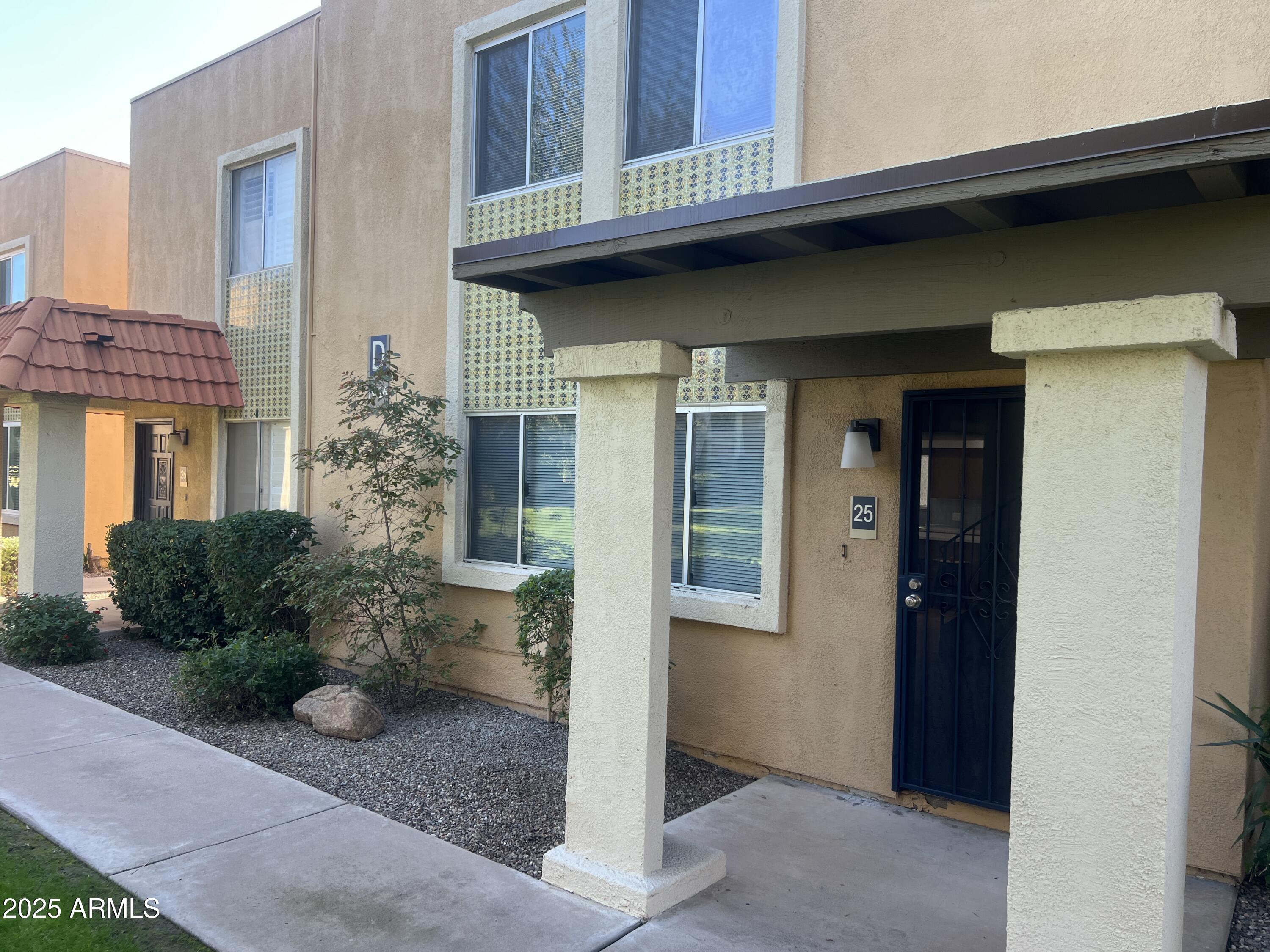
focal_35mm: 26
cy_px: 476
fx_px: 954
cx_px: 635
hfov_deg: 67.3
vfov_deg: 53.1
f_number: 1.5
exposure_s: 1/287
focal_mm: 5.7
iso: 40
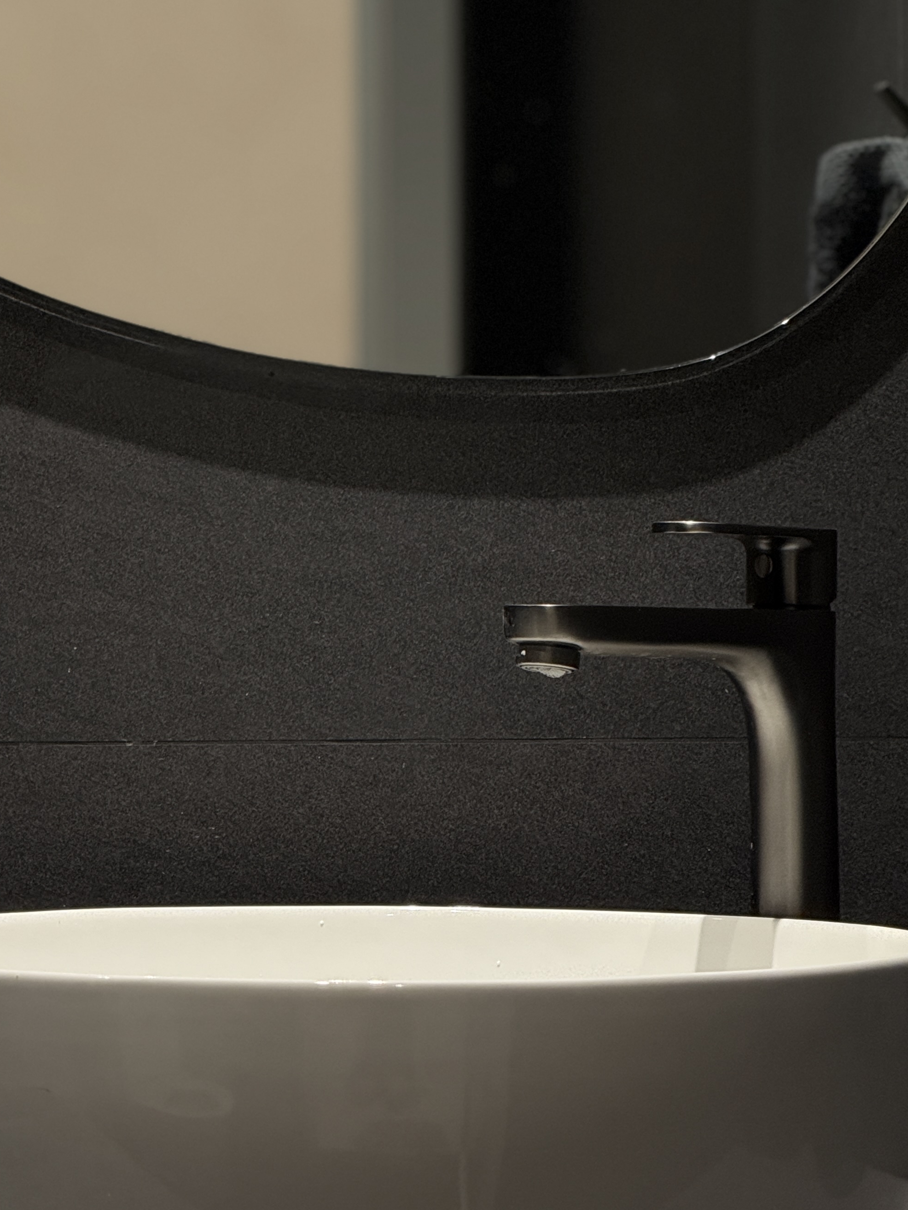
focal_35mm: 184
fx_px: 6436
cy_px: 382
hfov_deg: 8.1
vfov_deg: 10.7
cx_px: 226
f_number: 2.8
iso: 160
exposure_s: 1/50
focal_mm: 15.66
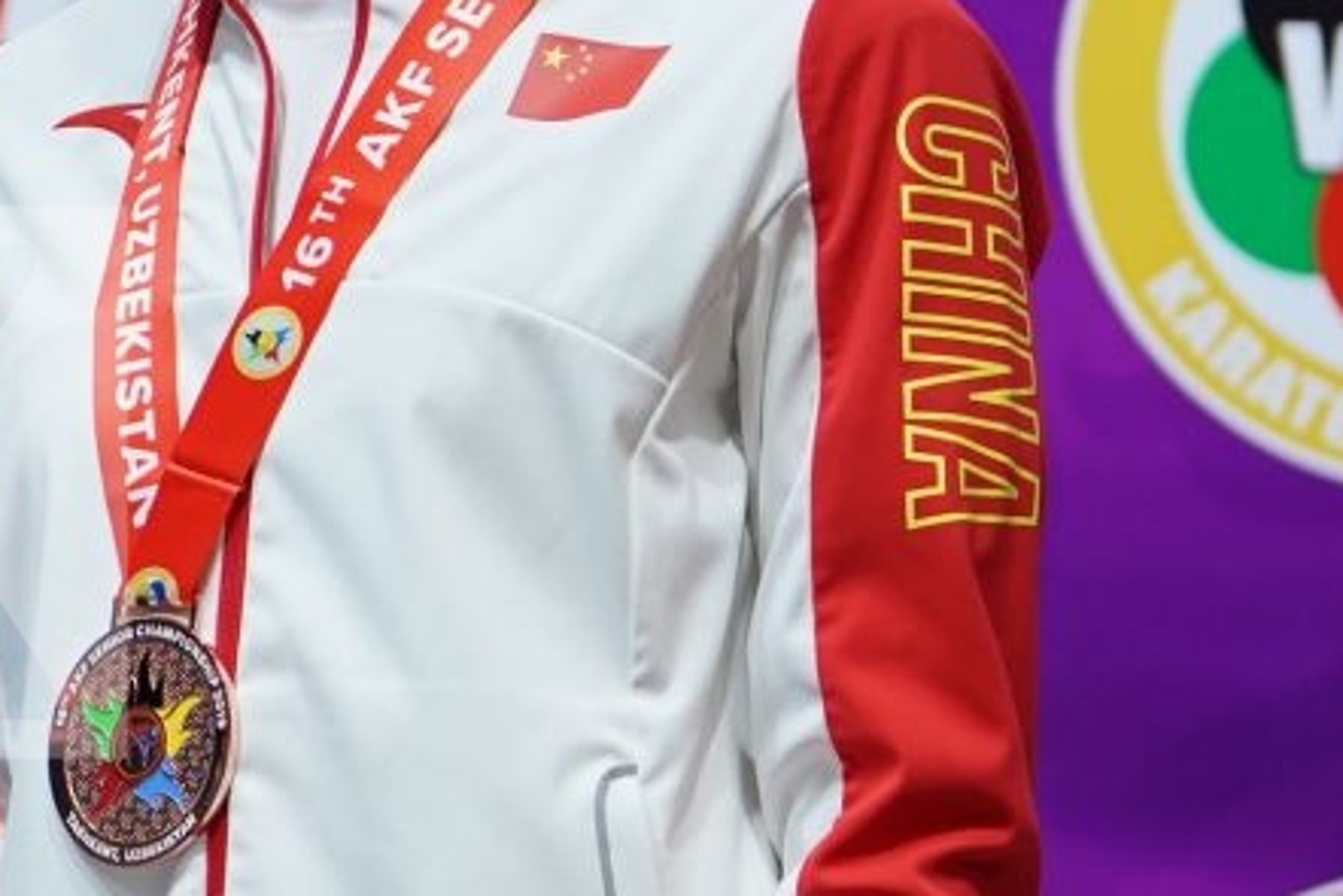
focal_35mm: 468
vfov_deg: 2.9
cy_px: 483
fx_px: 17464
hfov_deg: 4.4
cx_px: -1185
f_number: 3.2
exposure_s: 1/250
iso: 640
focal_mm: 115
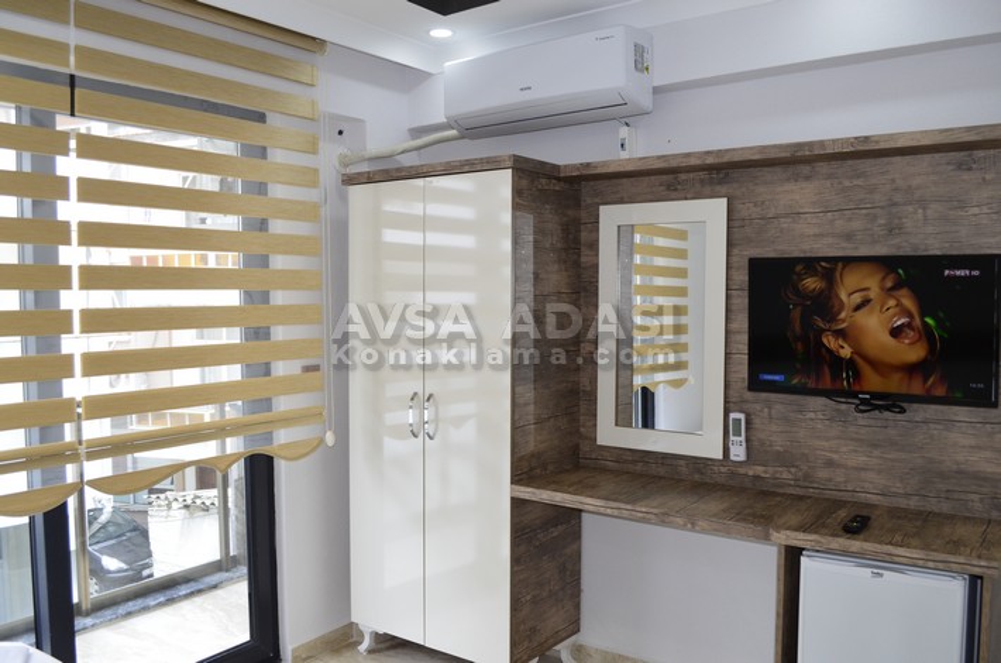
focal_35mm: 30
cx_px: 500
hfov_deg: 62.0
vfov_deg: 43.4
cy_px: 332
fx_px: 832
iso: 1000
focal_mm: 20
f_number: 5.6
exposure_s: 1/200
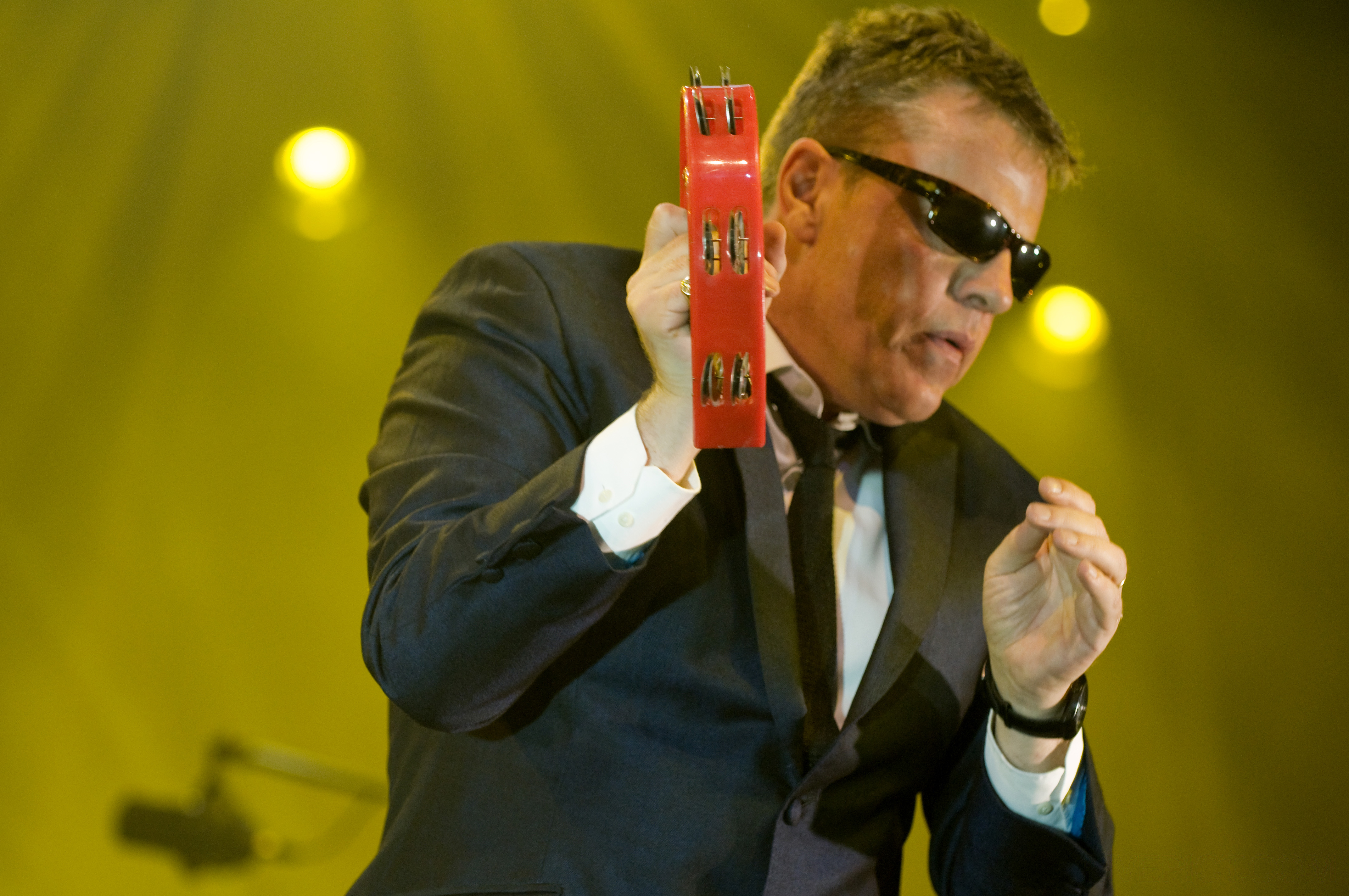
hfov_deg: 11.0
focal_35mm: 188
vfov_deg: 7.3
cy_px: 448
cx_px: 674
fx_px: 7017
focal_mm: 125
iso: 1600
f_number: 2.8
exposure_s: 1/200
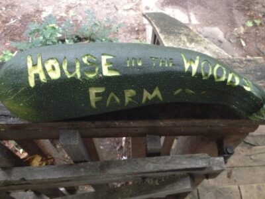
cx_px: 132
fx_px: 268
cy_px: 100
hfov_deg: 52.6
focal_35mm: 35
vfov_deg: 40.7
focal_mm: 4.28
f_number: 2.4
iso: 800
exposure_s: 1/15
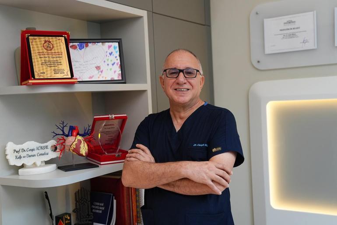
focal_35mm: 45
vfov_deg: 29.9
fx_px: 421
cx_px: 168
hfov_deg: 43.6
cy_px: 112
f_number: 2.8
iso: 500
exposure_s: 1/80
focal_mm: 45
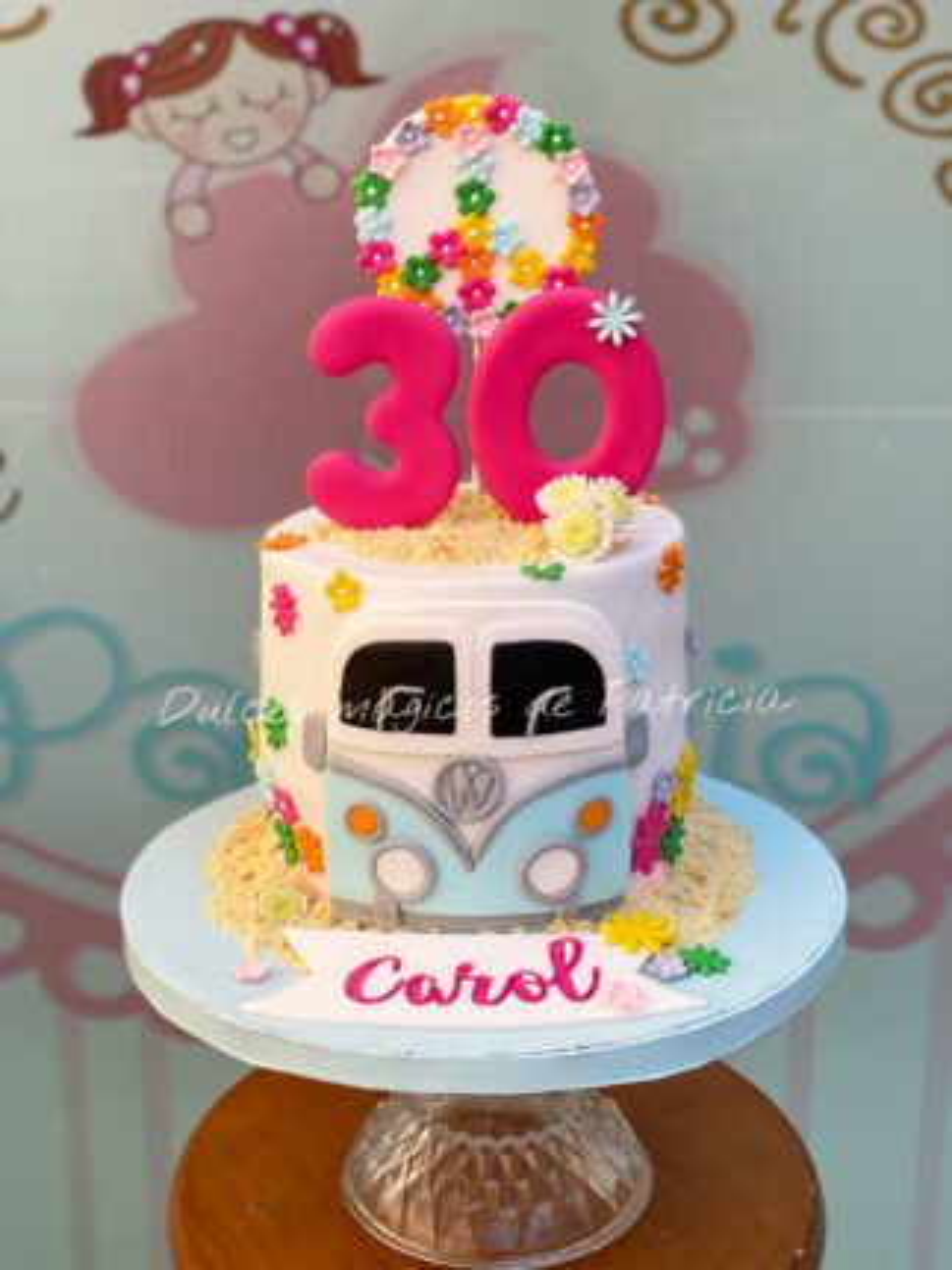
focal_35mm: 52
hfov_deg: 28.0
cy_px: 635
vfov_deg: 36.8
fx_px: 1908
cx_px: 476
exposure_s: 1/470
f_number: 2
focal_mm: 6
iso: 20
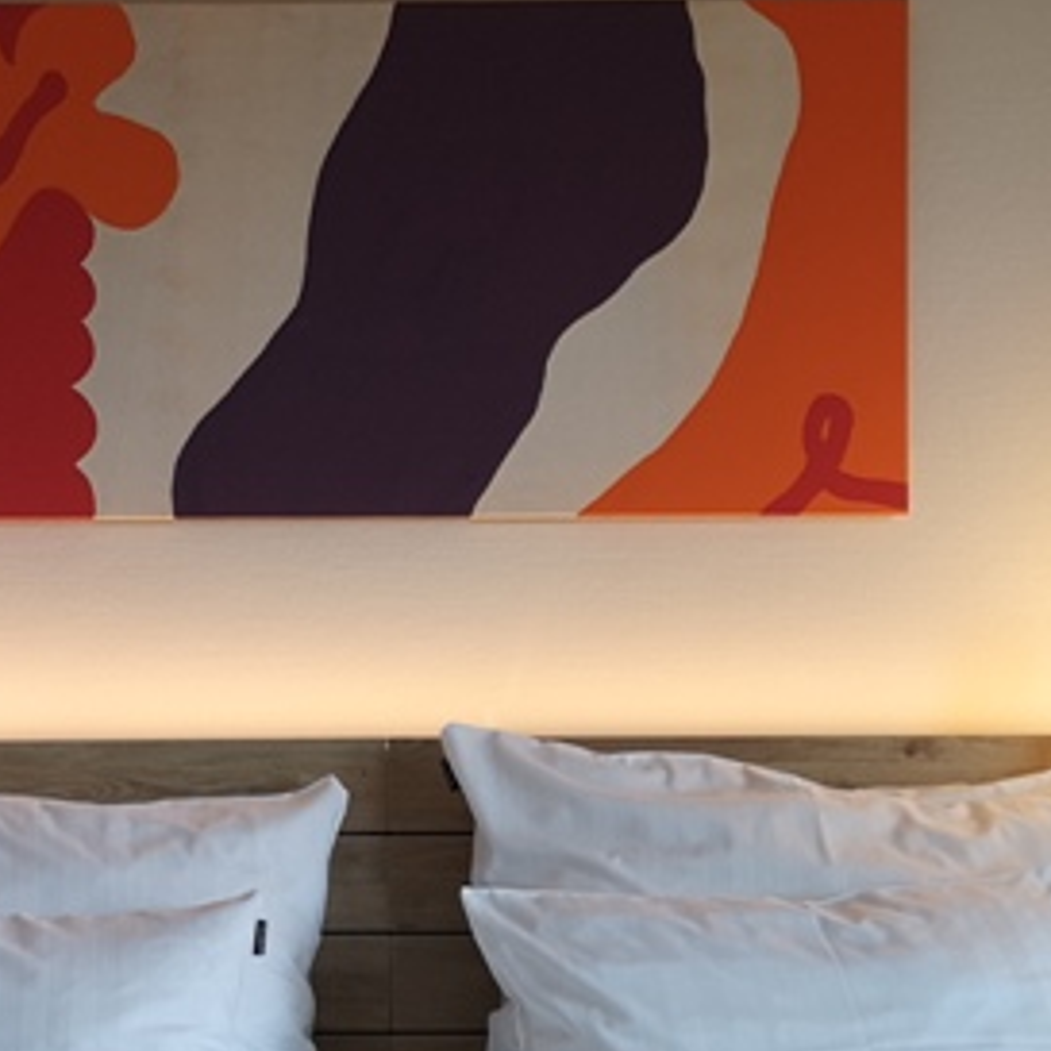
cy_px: 570
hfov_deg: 24.5
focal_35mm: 70
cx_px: 312
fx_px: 2405
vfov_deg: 24.6
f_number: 1.8
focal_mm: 3.95
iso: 64
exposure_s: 1/50
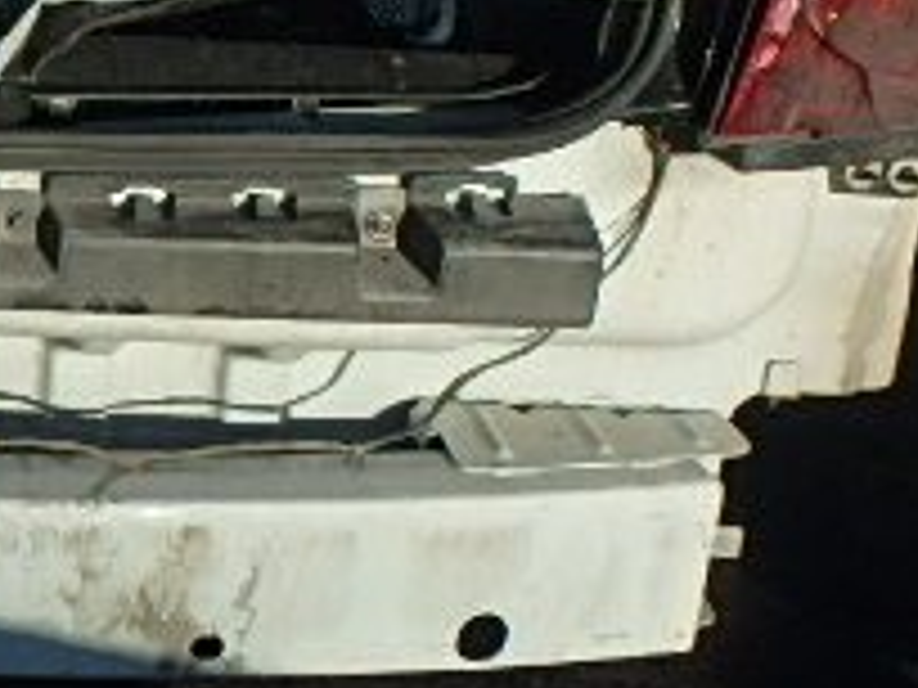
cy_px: -45
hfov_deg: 26.0
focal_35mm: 66
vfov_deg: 21.3
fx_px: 1750
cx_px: -207
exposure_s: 1/500
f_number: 6
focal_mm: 3.7
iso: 125
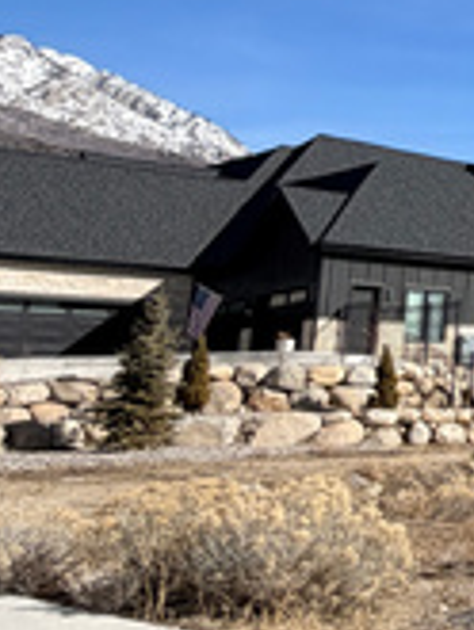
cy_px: 130
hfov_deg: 15.6
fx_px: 1185
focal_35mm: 65
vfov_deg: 29.2
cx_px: 1055
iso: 20
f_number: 2.2
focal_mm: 2.22
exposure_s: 1/1001
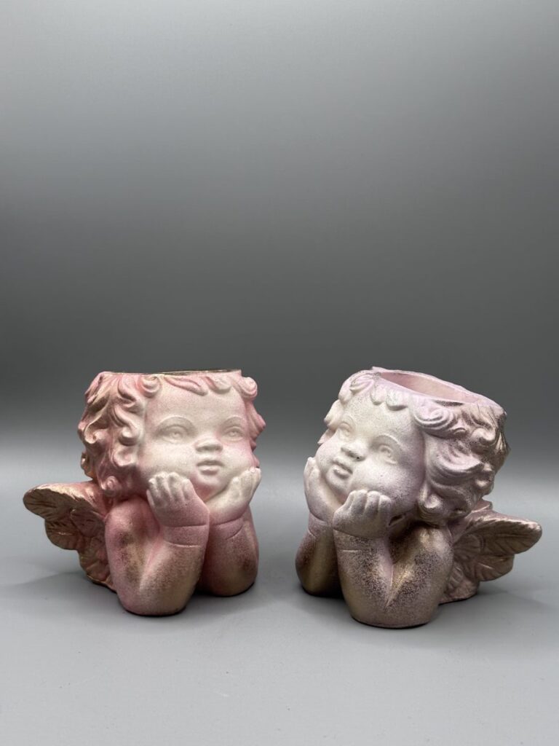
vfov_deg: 39.7
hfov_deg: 30.3
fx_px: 1034
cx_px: 280
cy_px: 373
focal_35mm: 48
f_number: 1.78
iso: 64
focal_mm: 6.86
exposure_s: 1/229
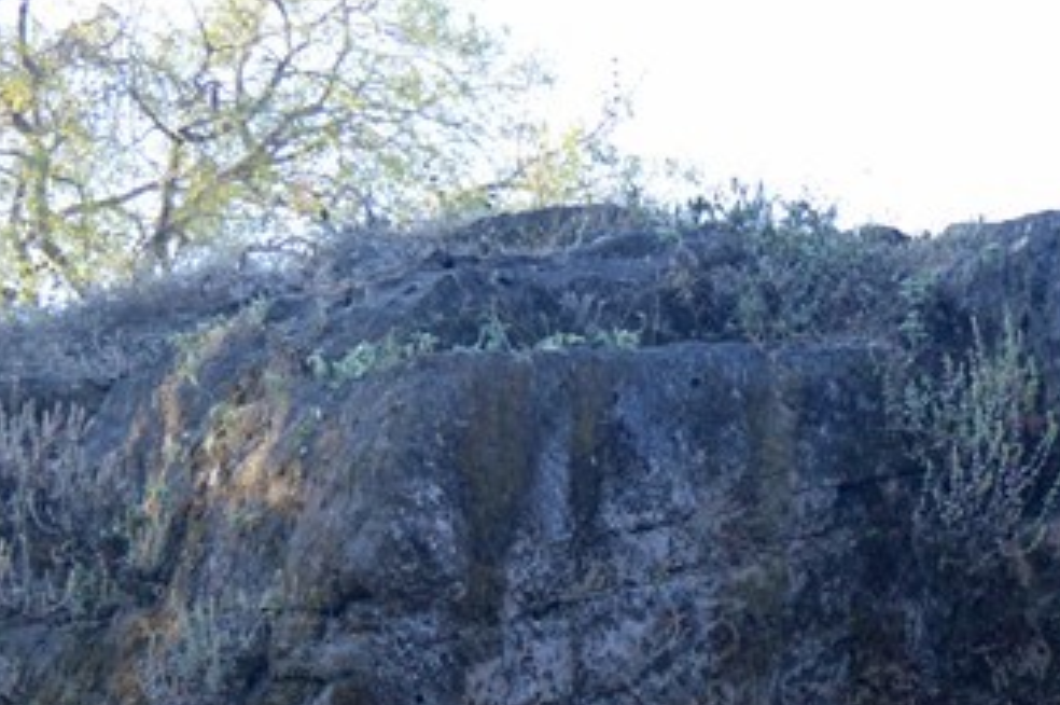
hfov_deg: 20.4
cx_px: 881
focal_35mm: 99
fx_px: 2912
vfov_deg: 13.1
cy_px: 1006
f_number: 4
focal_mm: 18
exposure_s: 1/320
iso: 400
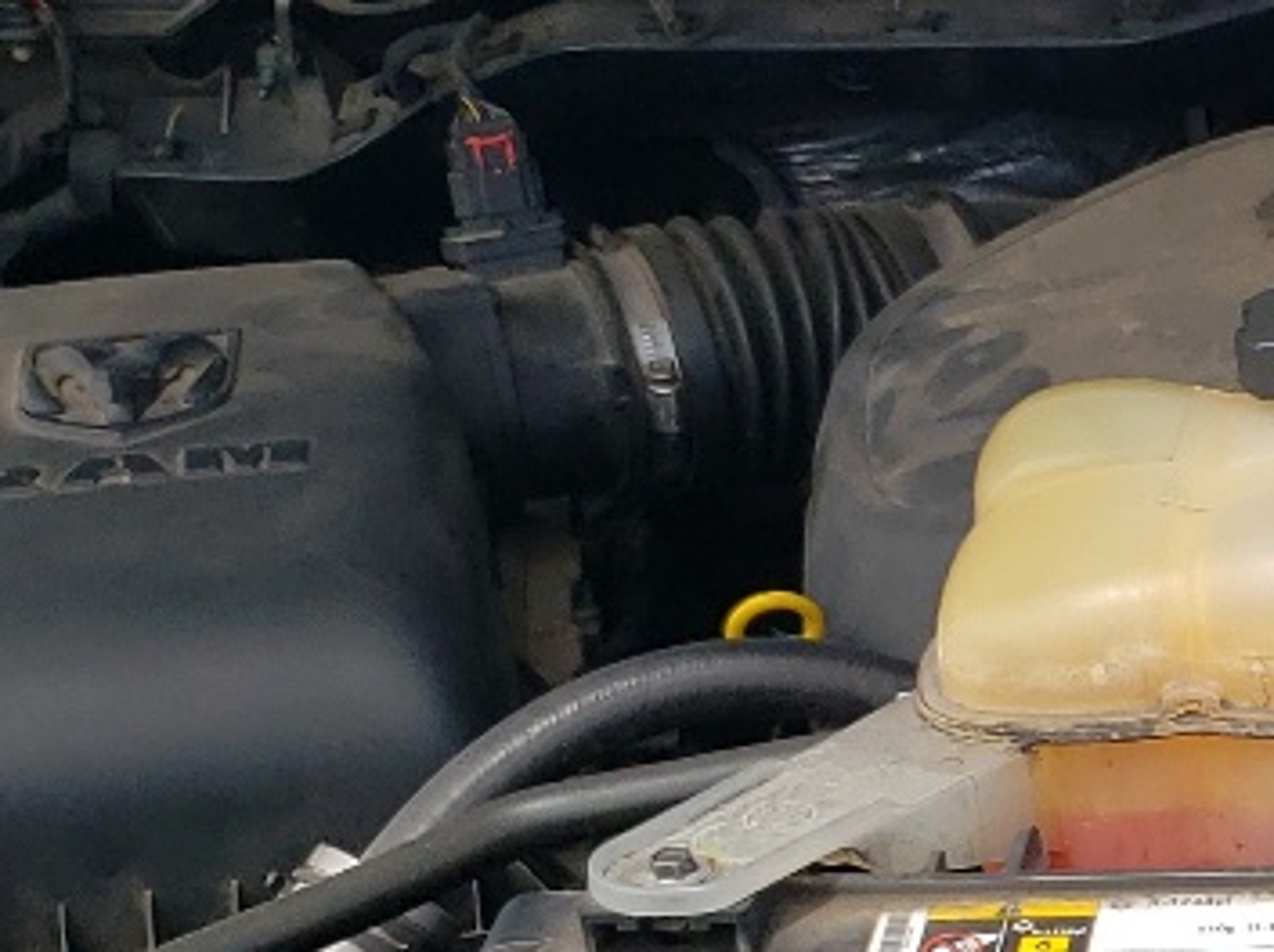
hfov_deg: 15.5
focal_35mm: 118
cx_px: 1888
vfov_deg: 12.4
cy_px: 916
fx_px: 4338
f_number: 1.5
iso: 50
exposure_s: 1/2000
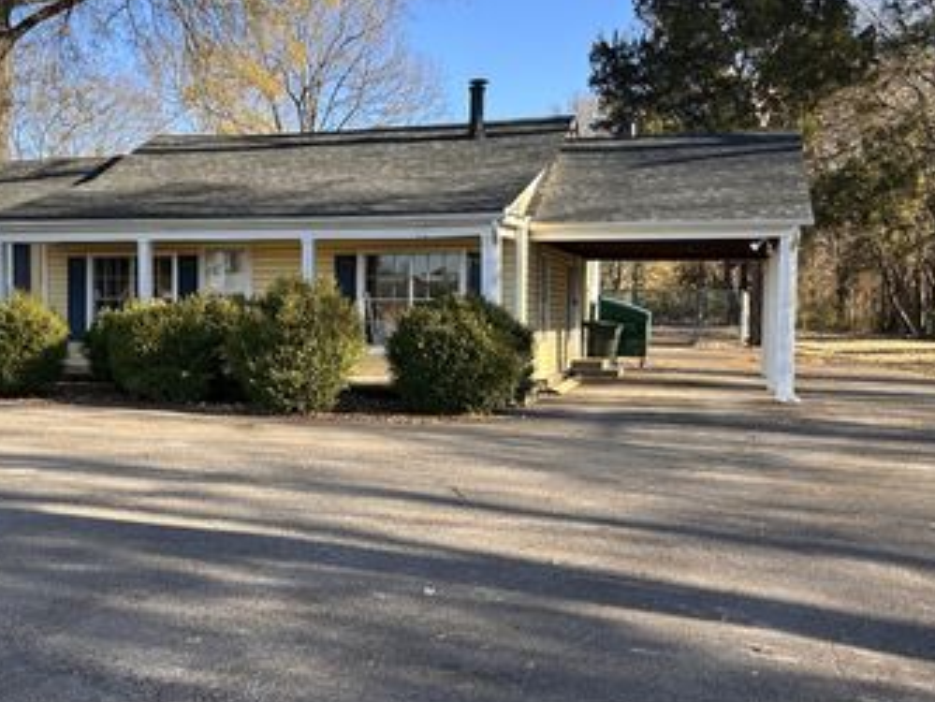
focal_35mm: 39
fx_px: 1054
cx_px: 323
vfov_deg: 36.8
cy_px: 344
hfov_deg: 47.2
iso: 50
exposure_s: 1/932
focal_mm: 5.7
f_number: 1.5
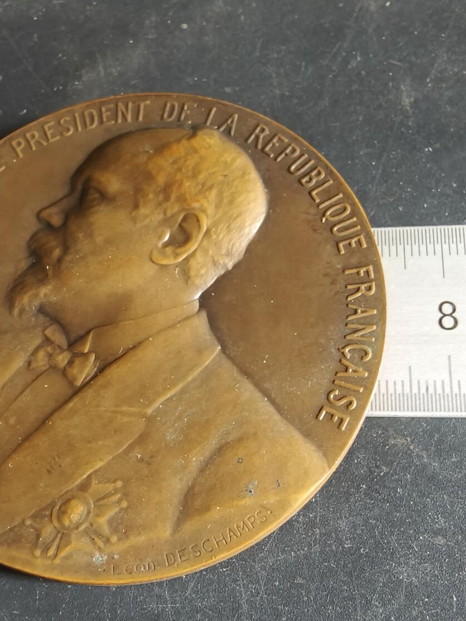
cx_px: 193
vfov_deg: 49.5
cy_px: 398
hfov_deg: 38.5
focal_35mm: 37
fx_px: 664
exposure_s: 1/33.3
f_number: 2
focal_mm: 2.32
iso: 800
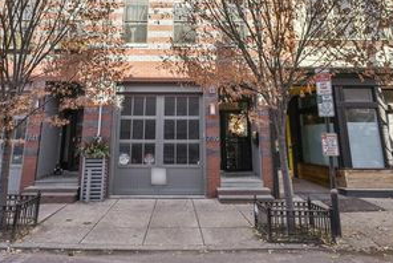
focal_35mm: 27
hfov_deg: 67.3
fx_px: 295
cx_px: 186
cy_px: 61
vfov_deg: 46.1
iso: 100
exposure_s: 1/100
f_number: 8
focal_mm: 16
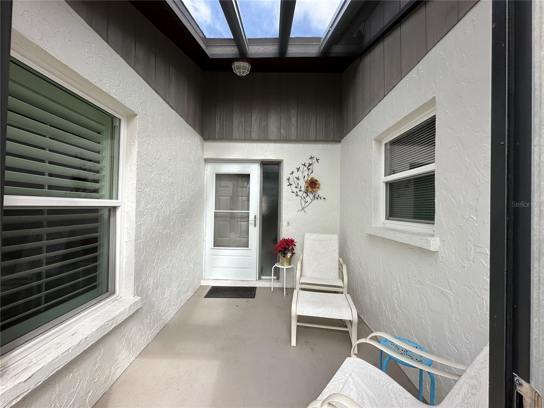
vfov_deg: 85.7
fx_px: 220
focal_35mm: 14
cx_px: 272
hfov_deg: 102.1
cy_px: 204
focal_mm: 2.22
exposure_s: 1/543
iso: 40
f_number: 2.2
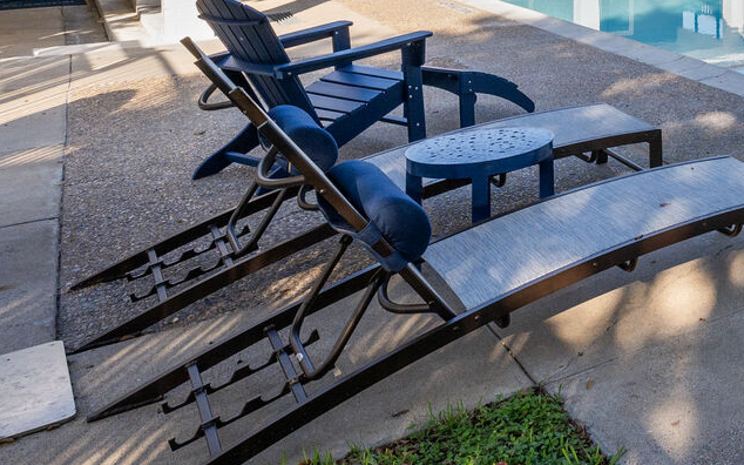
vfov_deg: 24.2
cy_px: -141
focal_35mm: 47
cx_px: 981
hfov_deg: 32.0
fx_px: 945
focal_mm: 14.5
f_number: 8
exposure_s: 1/640
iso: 400
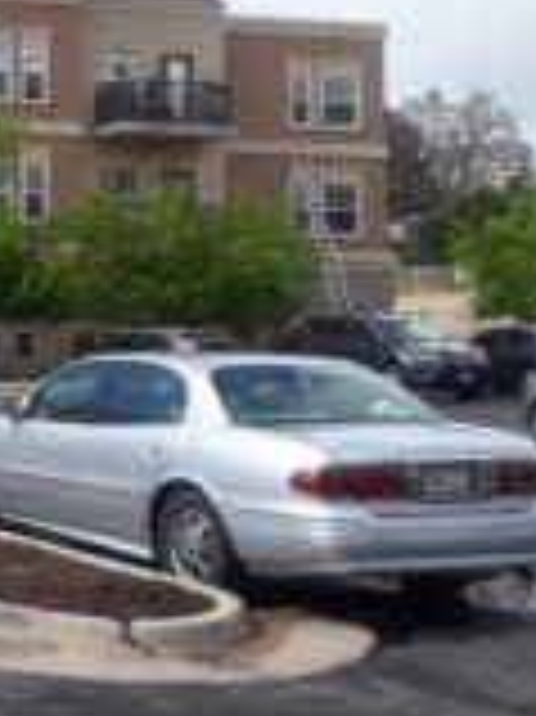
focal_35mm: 78
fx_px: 1613
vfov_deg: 24.9
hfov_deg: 16.8
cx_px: -315
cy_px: 216
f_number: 1.9
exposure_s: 1/1263
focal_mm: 2.9
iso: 40
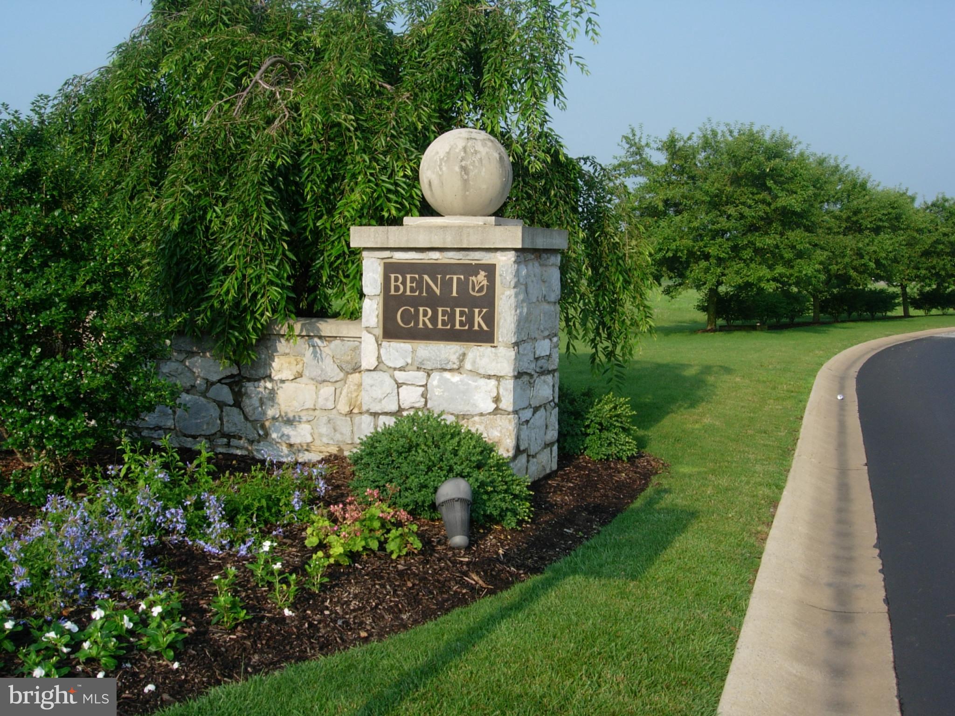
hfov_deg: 49.0
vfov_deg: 37.7
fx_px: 1048
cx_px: 478
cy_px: 358
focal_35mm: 38
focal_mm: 7.8
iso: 64
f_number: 4.8
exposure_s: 1/456
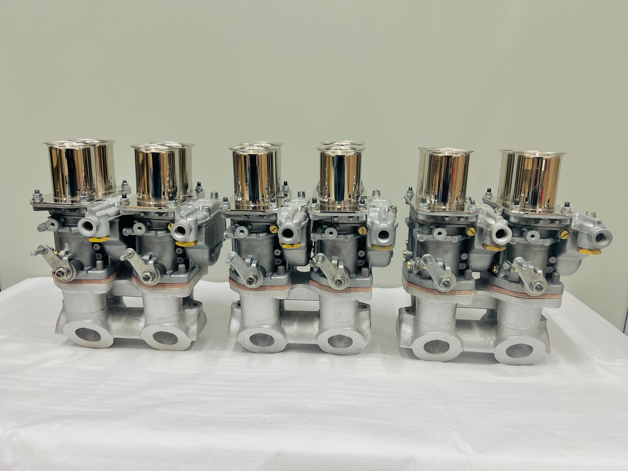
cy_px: 236
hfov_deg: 67.3
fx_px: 472
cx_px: 314
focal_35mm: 26
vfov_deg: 53.1
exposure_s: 1/100
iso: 100
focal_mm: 5.7
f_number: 1.5
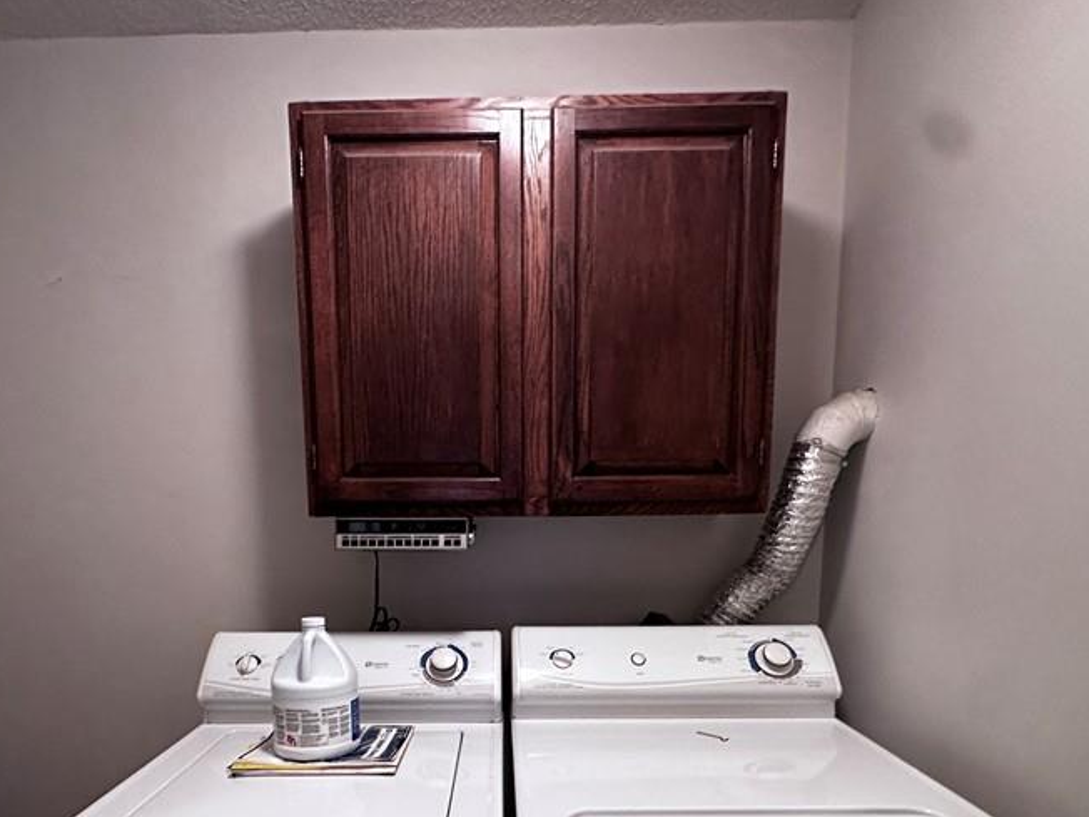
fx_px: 692
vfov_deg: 58.2
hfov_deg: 76.2
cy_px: 605
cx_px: 489
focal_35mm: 22
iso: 800
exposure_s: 1/60
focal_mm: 2.22
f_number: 2.2
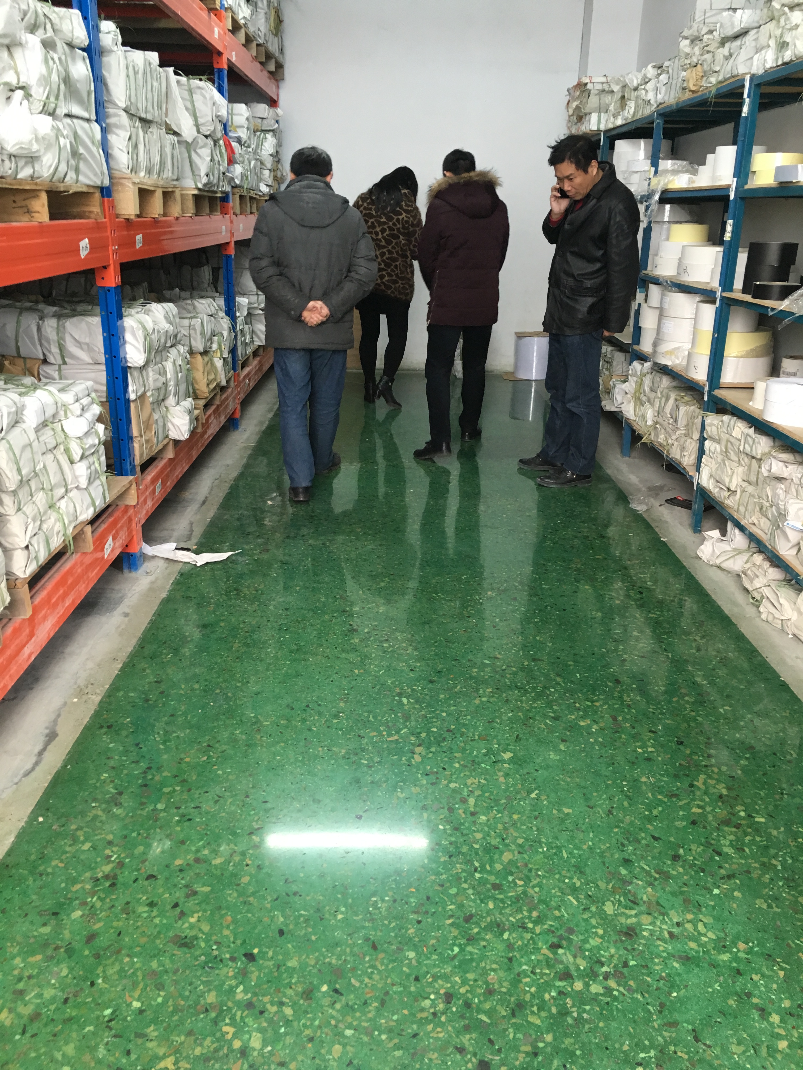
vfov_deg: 61.7
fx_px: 897
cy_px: 535
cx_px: 402
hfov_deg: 48.2
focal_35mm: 29
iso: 125
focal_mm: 4.15
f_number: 2.2
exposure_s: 1/33
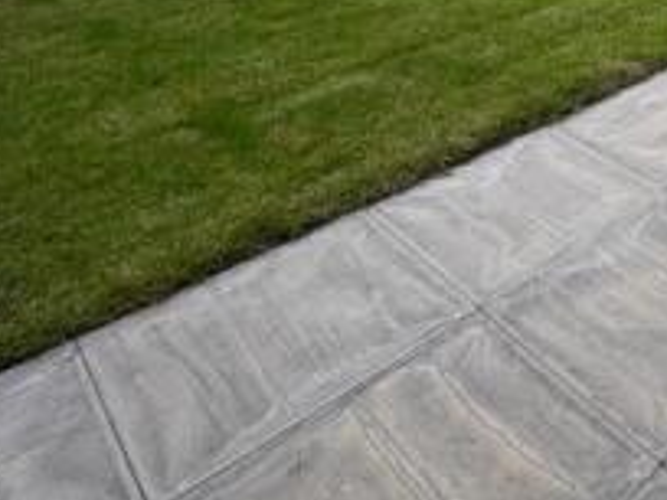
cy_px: -116
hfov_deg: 37.4
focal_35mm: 40
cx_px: 770
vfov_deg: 30.1
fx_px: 771
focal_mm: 2.22
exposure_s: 1/556
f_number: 2.2
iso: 40
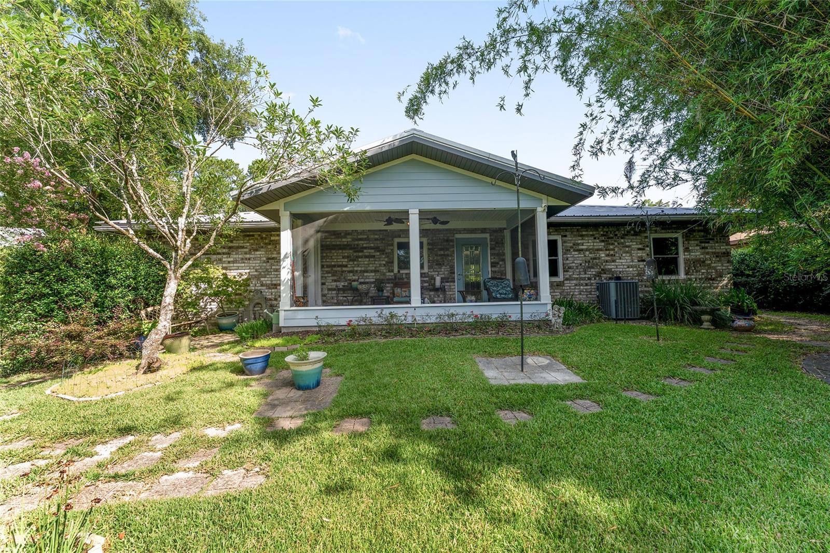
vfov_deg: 81.2
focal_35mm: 14
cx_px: 415
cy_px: 276
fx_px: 323
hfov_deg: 104.3
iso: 400
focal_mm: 14
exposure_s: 1/125
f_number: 7.1
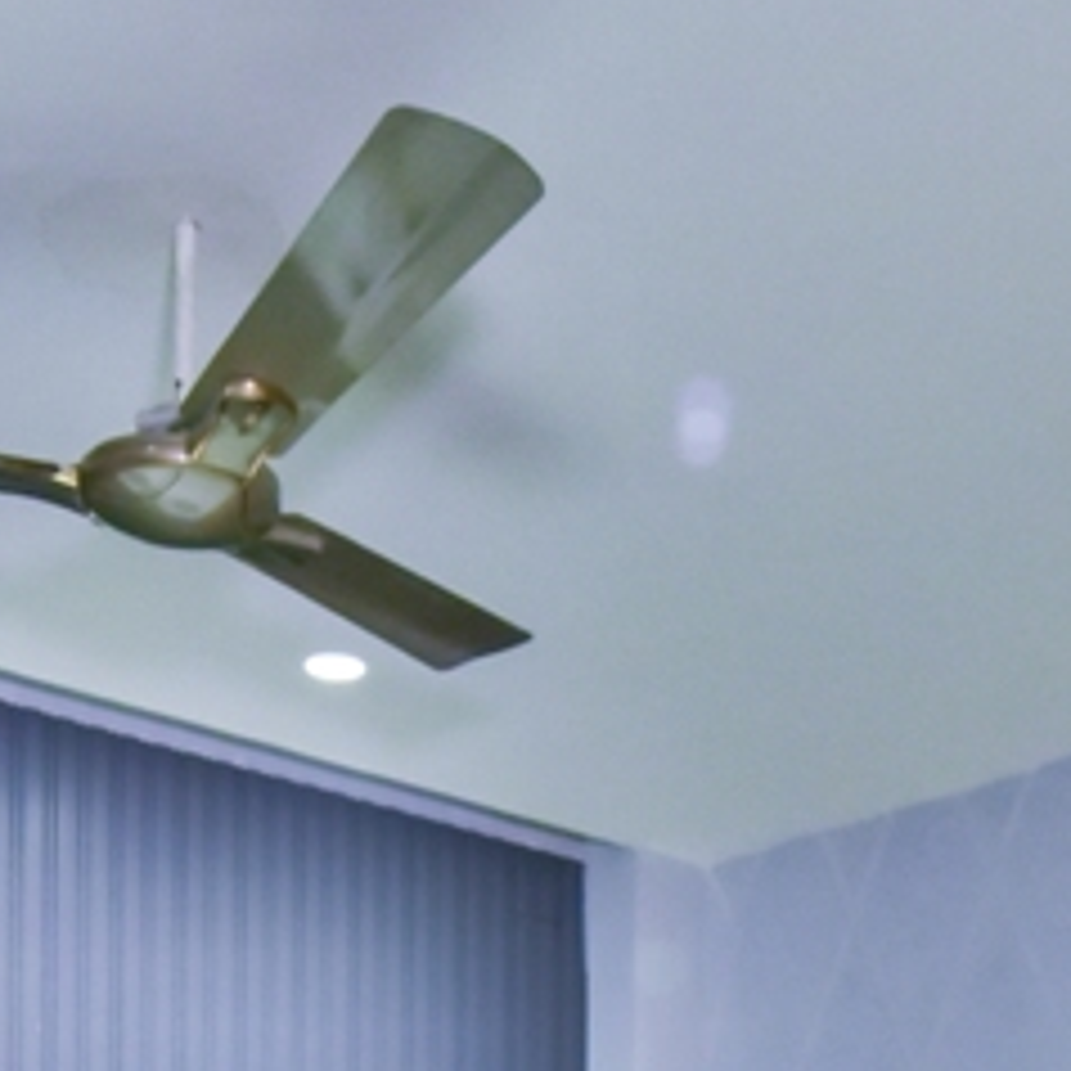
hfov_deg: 27.7
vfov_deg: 23.2
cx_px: 619
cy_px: 1537
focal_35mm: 62
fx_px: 2170
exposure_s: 1/25
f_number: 9
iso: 5000
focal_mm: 16
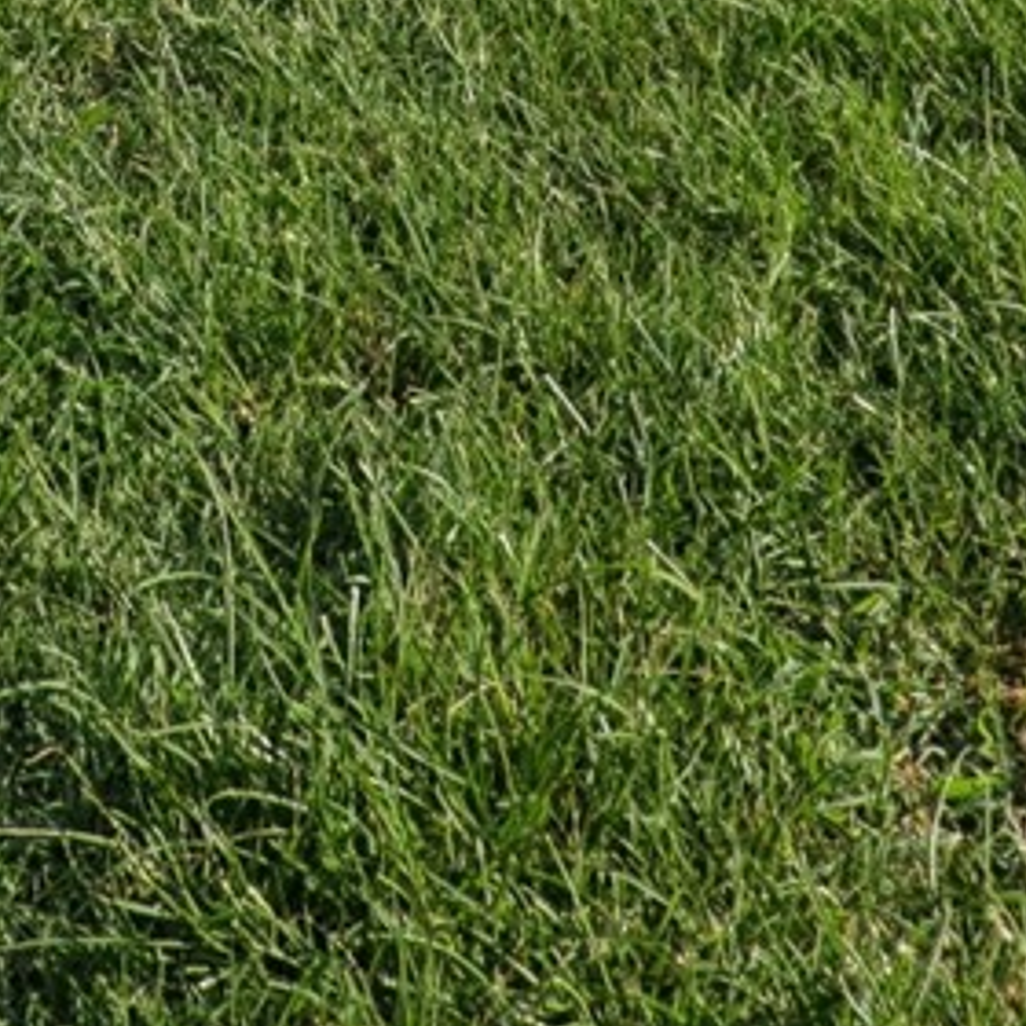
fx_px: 3521
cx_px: 92
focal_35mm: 105
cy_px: -1354
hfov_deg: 16.4
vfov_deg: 13.0
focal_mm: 17
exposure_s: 1/1600
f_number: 7.1
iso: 640
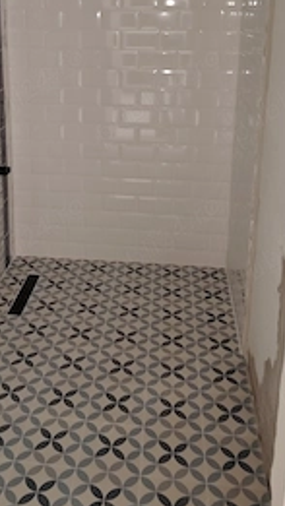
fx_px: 537
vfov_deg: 48.6
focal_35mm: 40
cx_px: 89
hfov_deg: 29.5
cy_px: 128
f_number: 1.75
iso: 2119
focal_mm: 5.25
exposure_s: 1/25
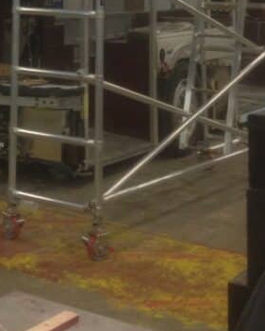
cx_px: -14
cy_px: -130
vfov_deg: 18.6
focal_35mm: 94
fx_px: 921
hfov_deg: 16.0
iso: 125
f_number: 2.4
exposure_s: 1/20
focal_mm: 4.13
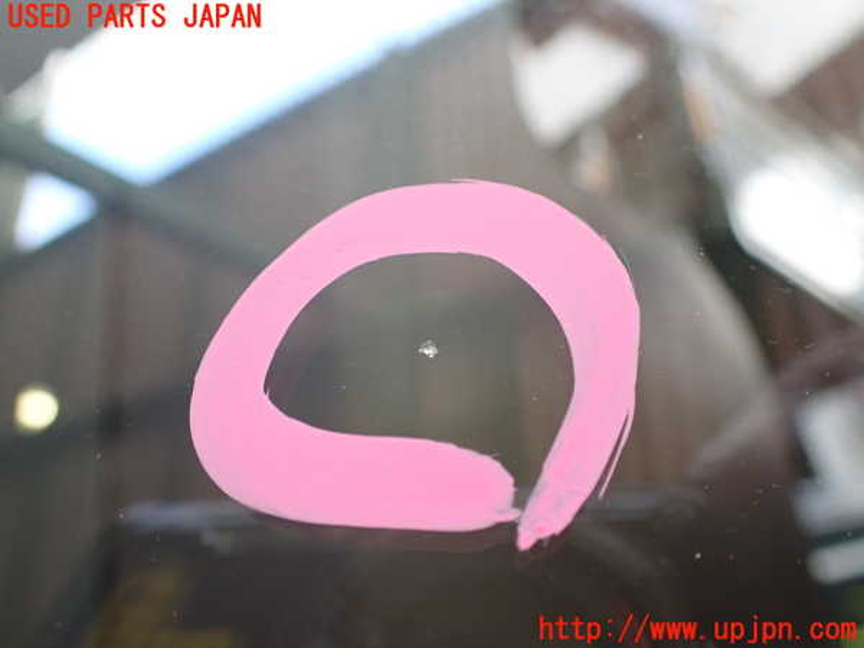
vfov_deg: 46.8
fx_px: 749
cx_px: 432
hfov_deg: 60.0
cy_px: 324
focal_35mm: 30
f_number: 2.3
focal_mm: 5.4
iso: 320
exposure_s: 1/125
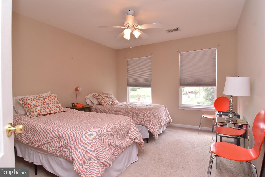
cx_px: 132
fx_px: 133
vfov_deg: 67.5
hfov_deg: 90.0
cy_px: 88
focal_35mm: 18
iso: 1000
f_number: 9
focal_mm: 12
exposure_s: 1/80
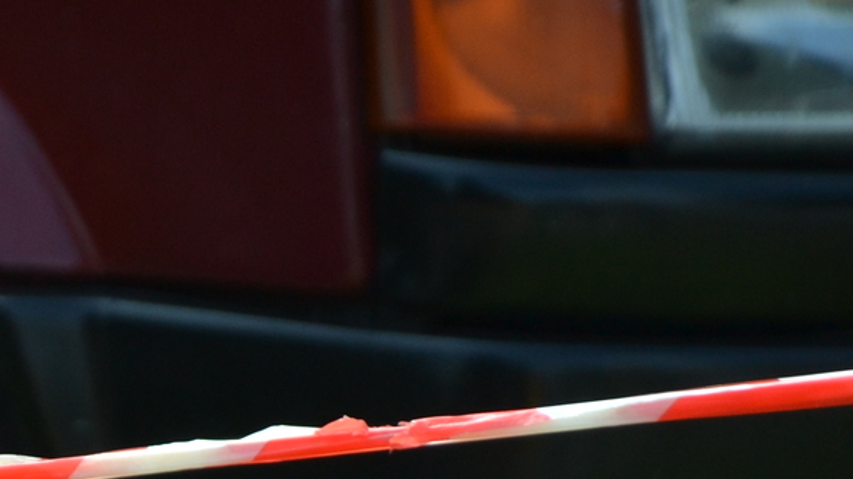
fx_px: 12271
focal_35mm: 543
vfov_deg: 2.2
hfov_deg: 4.0
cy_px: 914
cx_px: -429
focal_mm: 105
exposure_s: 1/500
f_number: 5.6
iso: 280
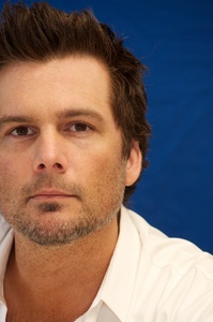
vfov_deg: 7.7
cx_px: 90
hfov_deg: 5.1
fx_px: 2378
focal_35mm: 267
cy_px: 195
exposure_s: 1/60
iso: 800
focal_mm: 200
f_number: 5.6
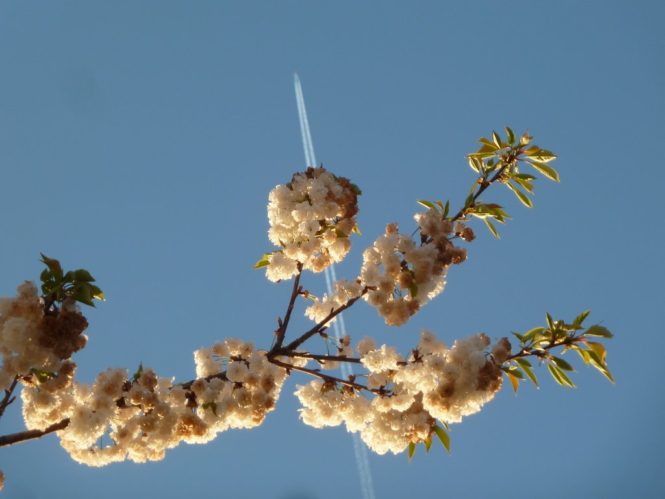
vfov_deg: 10.1
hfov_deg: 13.4
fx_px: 2824
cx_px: 332
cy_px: 250
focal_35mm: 147
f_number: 4.5
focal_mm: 24.1
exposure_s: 1/160
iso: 80
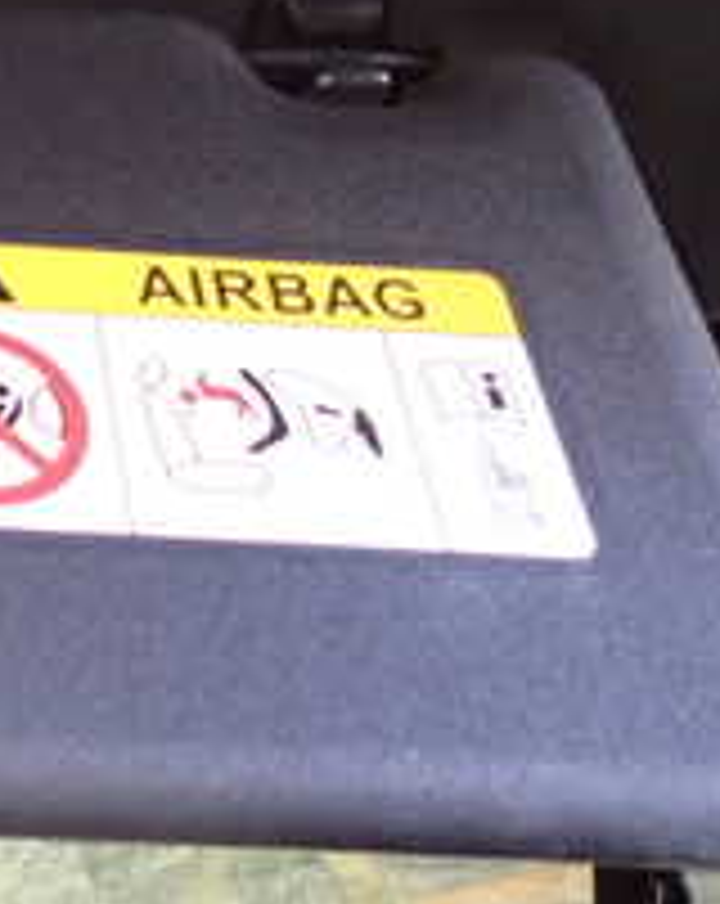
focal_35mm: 73
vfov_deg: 25.6
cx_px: -356
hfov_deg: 18.5
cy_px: 157
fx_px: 1950
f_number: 2
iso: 800
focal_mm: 4.5
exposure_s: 1/30
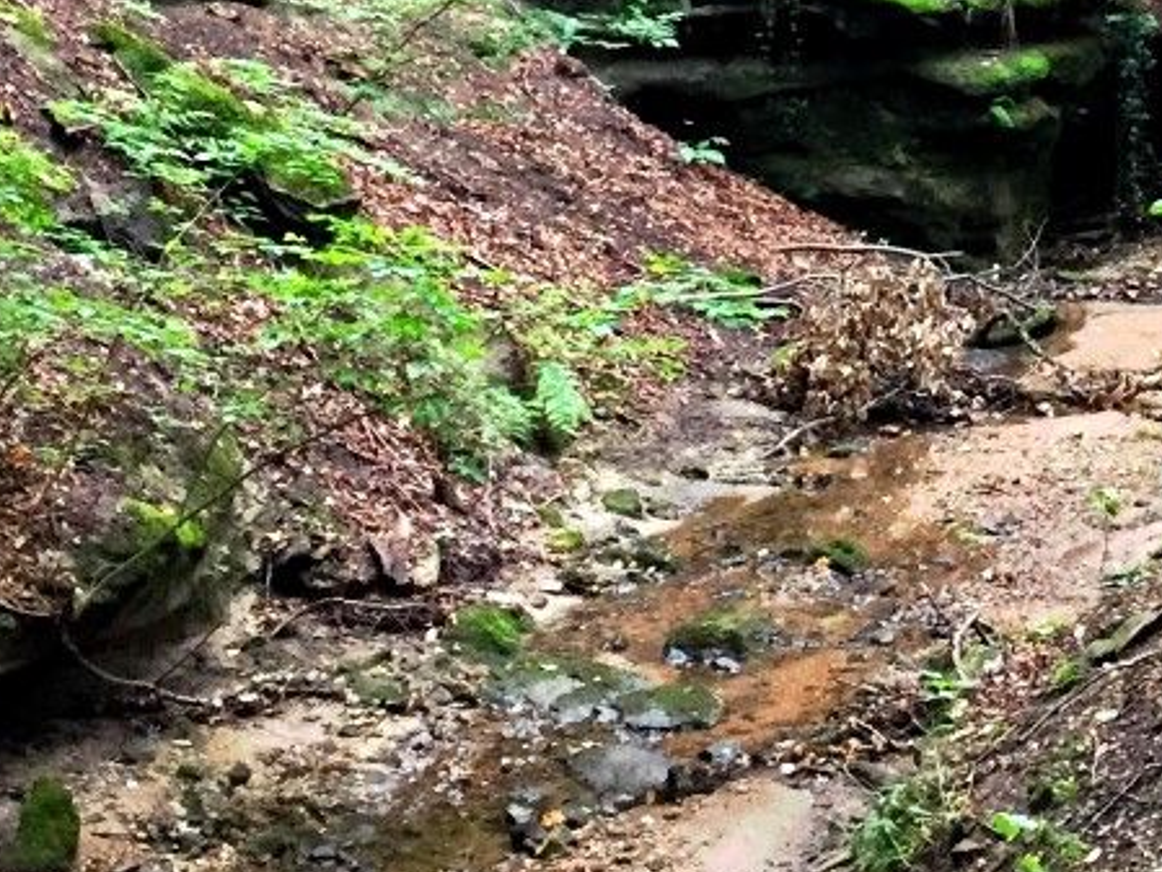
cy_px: -158
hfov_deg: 20.6
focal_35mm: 93
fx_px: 3123
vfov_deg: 15.4
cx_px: 1077
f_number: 2.2
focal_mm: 4.15
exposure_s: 1/33
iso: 200
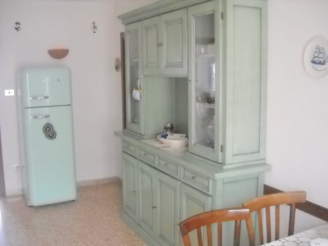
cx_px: 164
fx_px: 388
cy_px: 123
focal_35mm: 41
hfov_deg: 45.8
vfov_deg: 35.1
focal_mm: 6.72
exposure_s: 1/114
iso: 800
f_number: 3.1
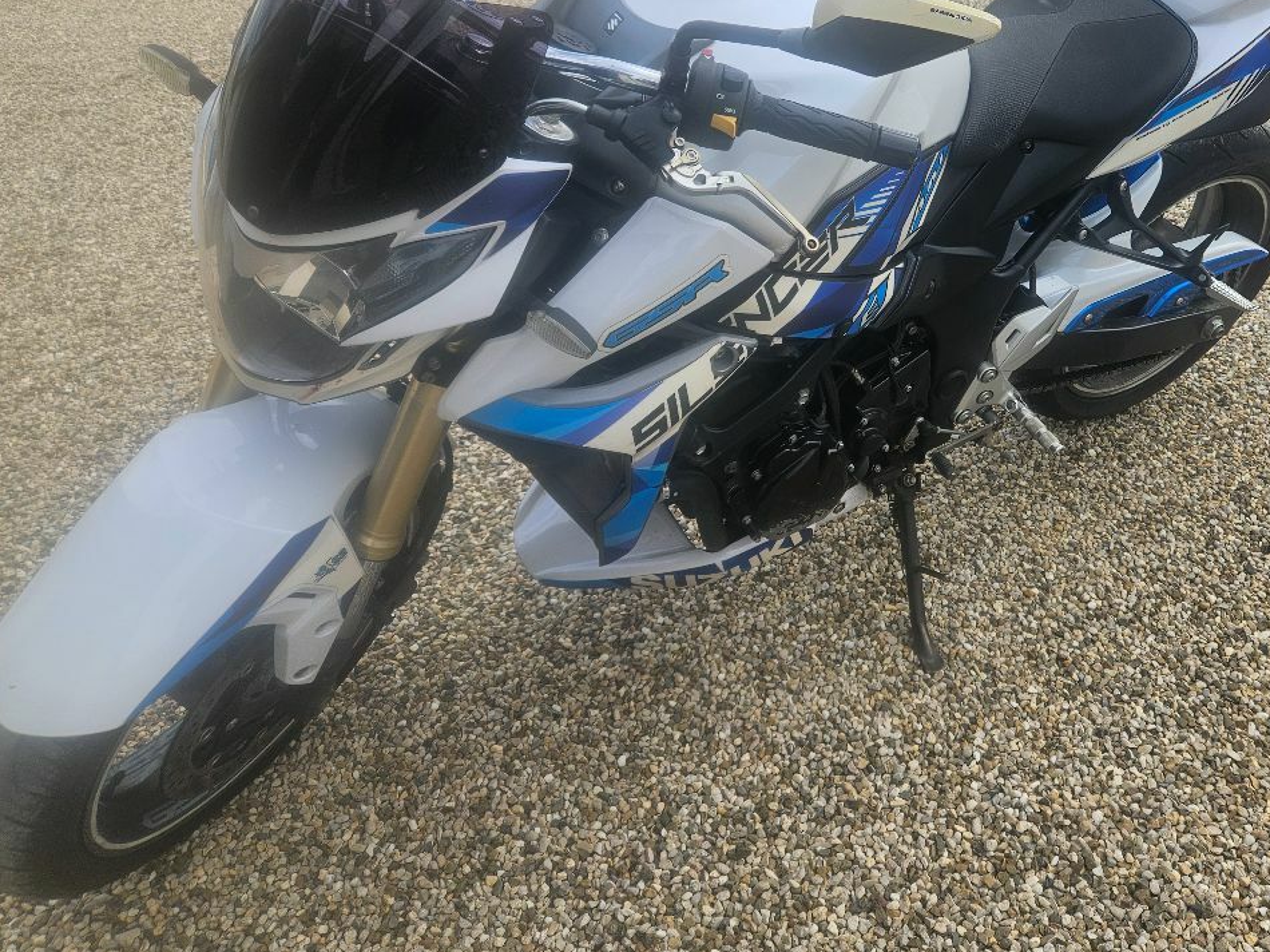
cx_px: 823
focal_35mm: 31
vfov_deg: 44.8
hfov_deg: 57.4
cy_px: 317
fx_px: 1137
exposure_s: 1/722
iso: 25
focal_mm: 5.4
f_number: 1.8
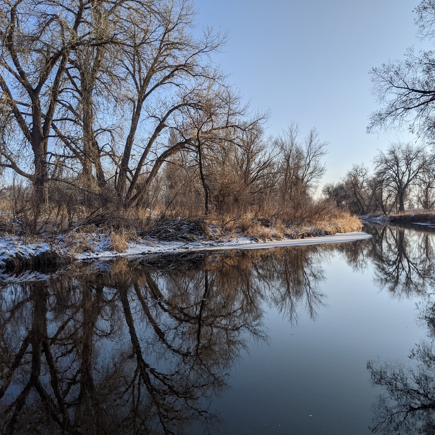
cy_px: 218
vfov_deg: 51.1
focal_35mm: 32
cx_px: 265
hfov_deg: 50.7
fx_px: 455
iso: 47
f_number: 1.8
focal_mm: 4.44
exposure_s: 1/2611
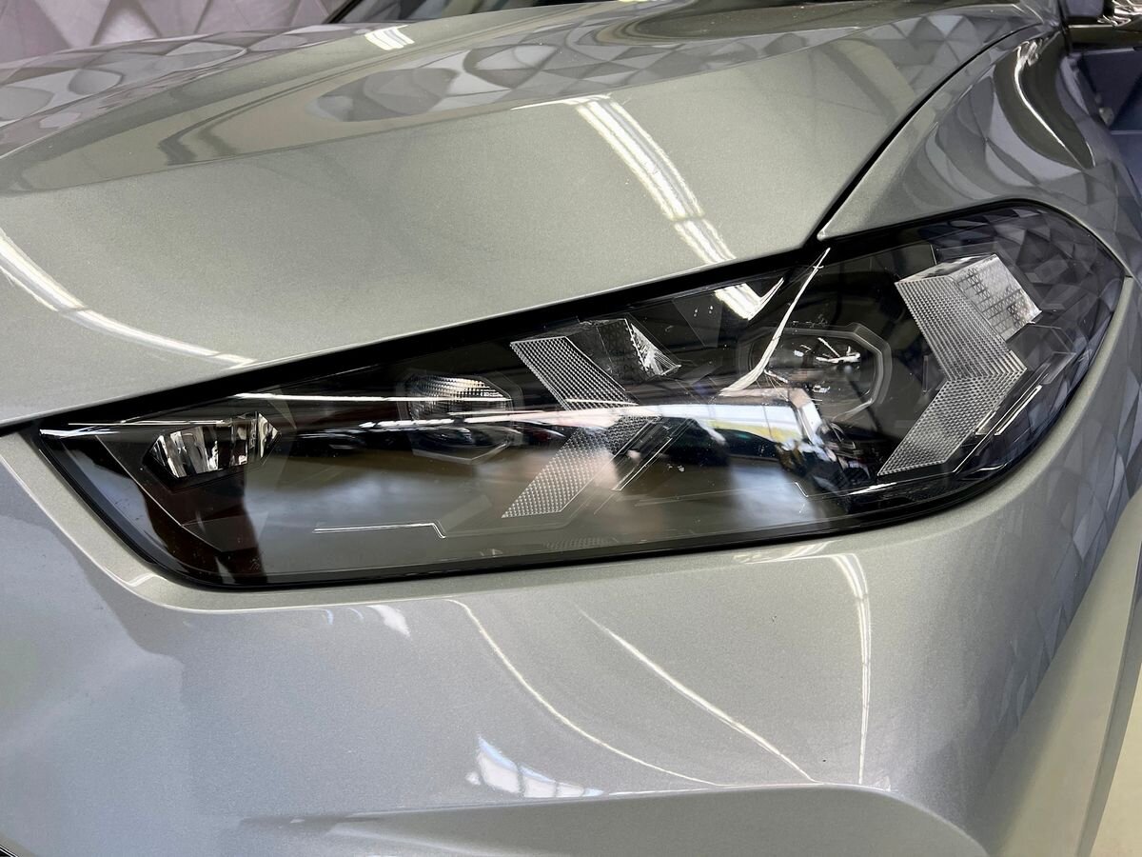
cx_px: 571
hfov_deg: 67.3
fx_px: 858
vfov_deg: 53.1
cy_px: 428
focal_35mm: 26
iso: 125
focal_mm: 5.7
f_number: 1.5
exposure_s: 1/106
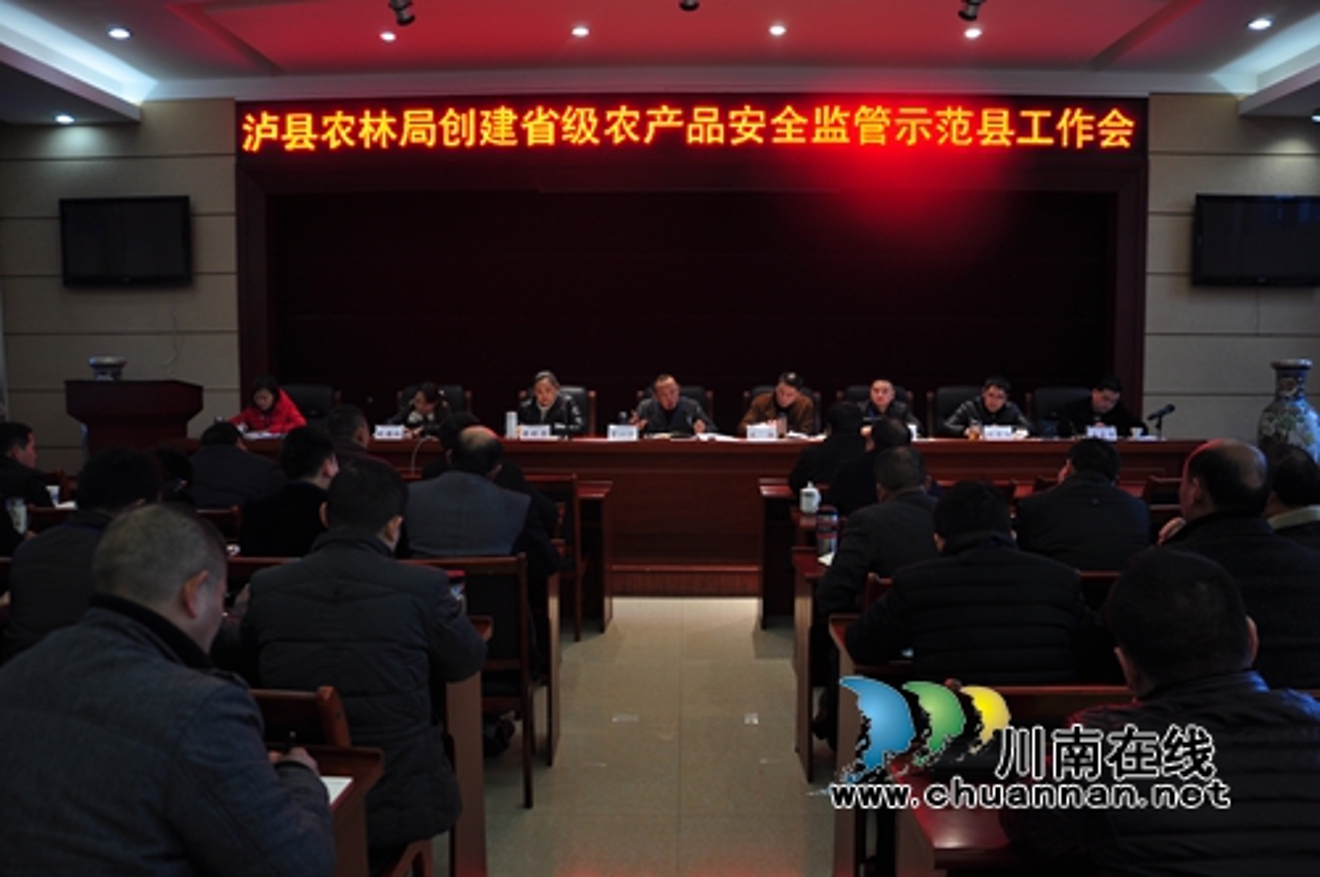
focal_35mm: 27
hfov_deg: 67.4
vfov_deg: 47.8
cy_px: 438
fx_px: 989
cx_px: 660
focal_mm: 18
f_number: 3.5
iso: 200
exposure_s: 1/40
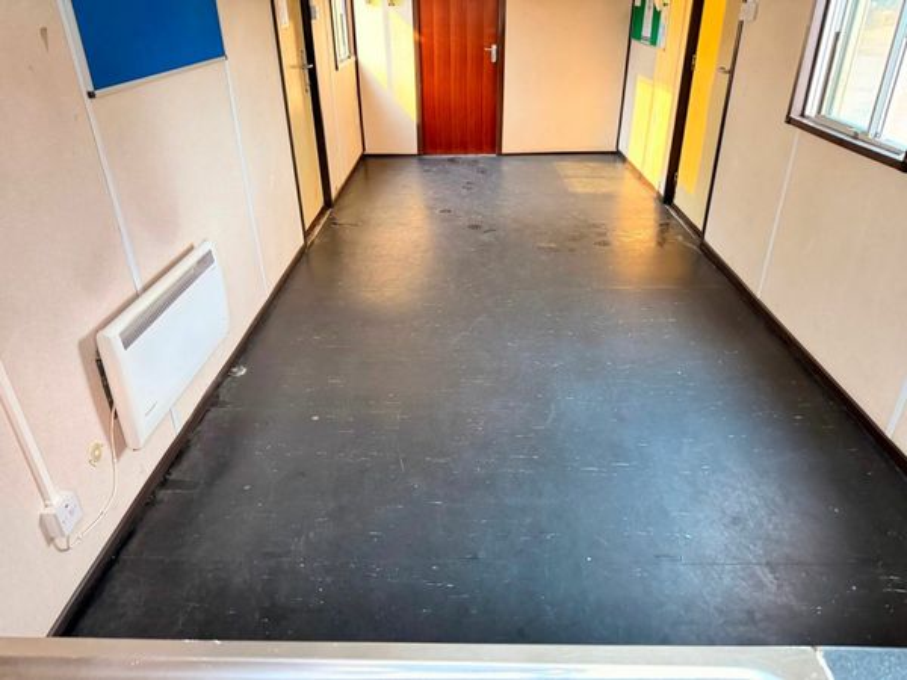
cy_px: 340
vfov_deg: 56.8
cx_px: 454
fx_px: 629
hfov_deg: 71.6
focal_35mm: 24
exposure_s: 1/20
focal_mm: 6.76
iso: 1600
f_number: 1.78
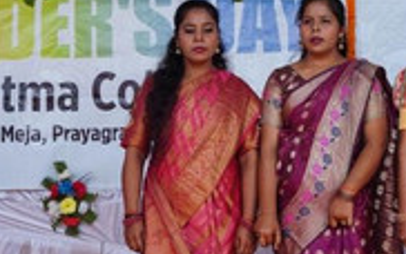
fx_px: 1240
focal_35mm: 112
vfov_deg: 11.7
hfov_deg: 18.5
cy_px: 150
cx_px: 265
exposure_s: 1/160
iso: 200
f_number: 6.3
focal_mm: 40
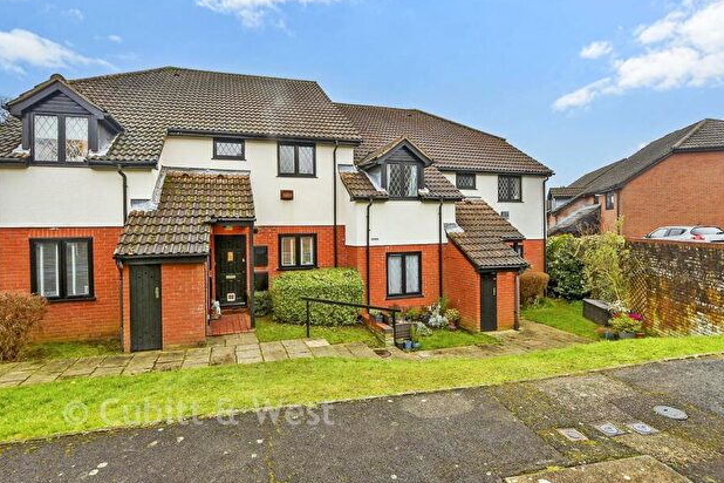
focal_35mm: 17
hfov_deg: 93.0
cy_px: 225
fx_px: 342
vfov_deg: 70.4
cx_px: 329
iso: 160
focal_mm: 10
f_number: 8
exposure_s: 1/25
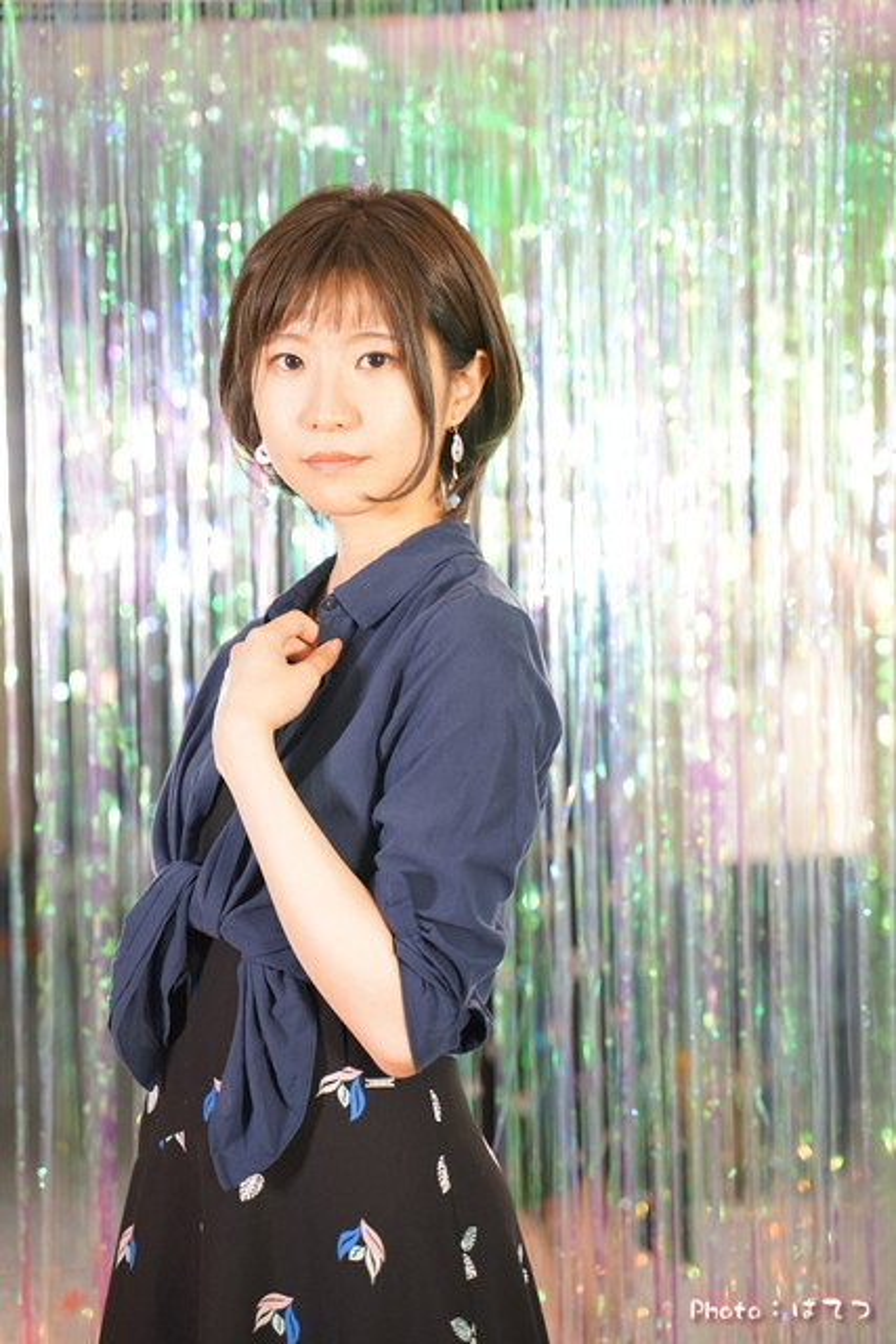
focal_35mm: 75
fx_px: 2798
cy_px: 672
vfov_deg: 27.0
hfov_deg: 18.2
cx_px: 448
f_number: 2.8
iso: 2000
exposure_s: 1/80
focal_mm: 75
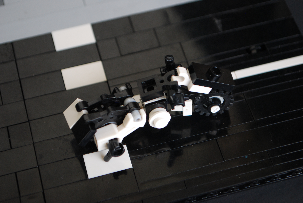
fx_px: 695
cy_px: 102
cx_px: 152
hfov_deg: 24.6
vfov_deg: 16.6
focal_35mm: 82
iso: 320
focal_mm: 55
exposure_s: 1/60
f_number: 5.6
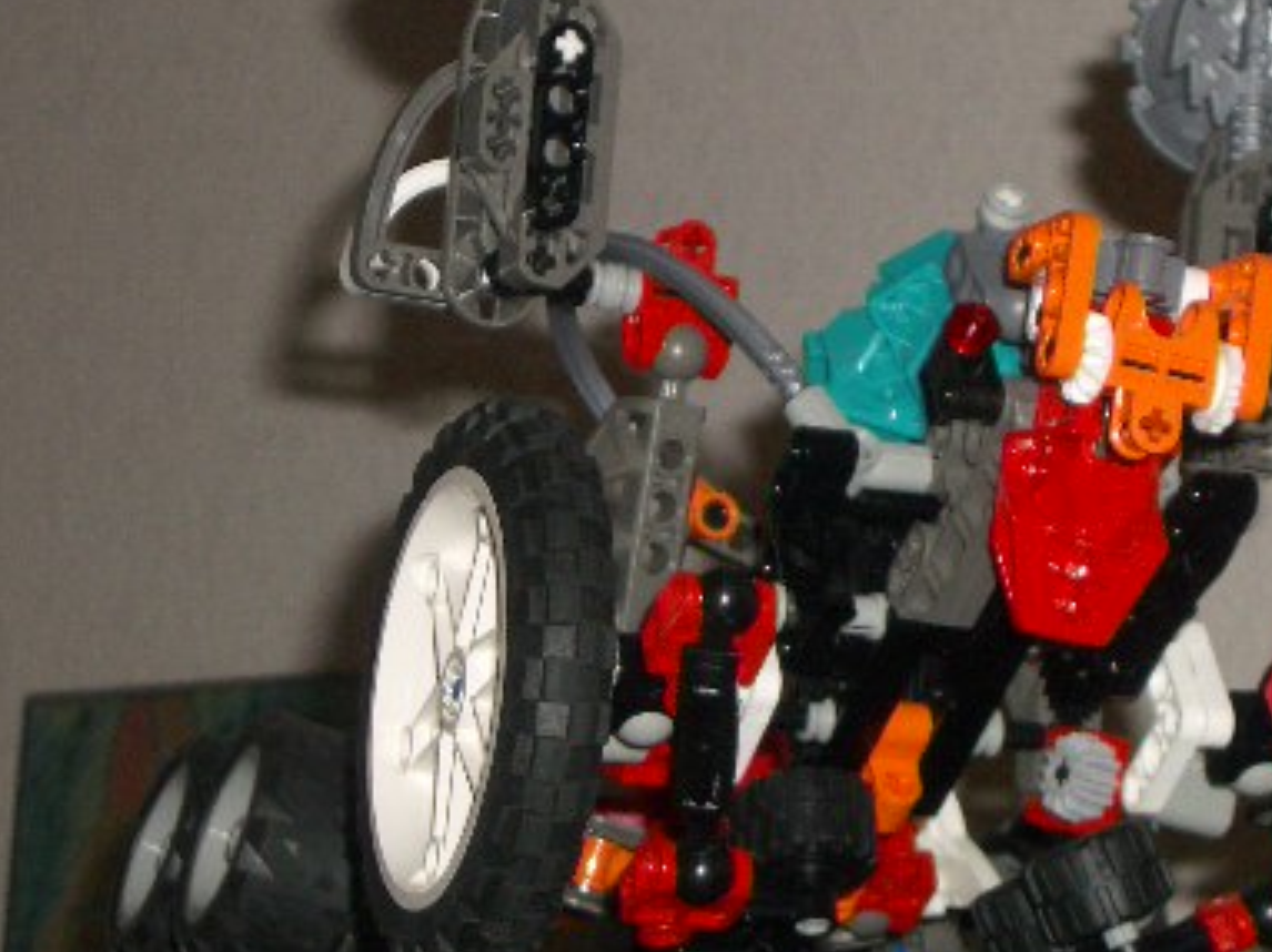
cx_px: 889
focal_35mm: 124
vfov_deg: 11.9
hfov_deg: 15.9
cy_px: 353
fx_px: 4554
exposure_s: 1/60
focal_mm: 12.2
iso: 100
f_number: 3.9
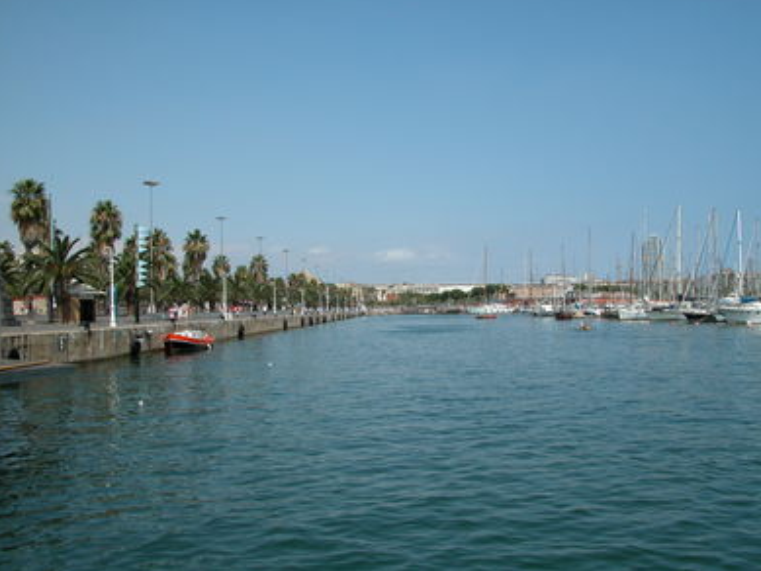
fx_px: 792
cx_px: 372
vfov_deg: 39.7
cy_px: 280
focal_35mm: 36
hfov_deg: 51.3
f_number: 6.3
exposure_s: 1/532
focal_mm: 8.9
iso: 100
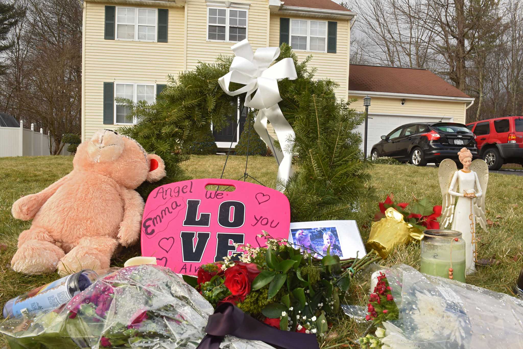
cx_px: 262
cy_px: 174
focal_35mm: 24
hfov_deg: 73.7
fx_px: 349
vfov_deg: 53.2
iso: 800
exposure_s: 1/50
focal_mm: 24
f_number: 22
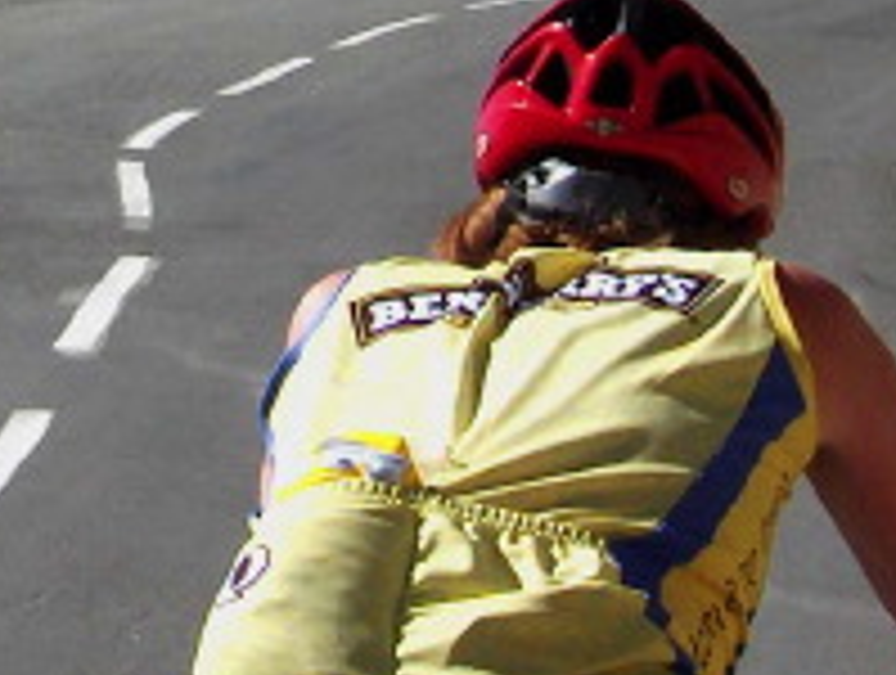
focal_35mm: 195
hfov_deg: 10.0
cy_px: -306
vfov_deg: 7.5
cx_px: -205
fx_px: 5057
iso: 100
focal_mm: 8
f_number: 4.8
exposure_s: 1/1075
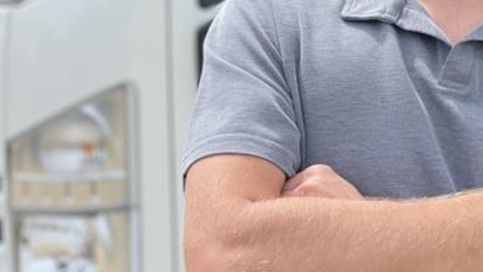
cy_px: -8
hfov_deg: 14.5
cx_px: 429
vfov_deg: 8.2
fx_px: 1882
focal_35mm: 147
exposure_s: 1/841
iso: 32
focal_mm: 6
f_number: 2
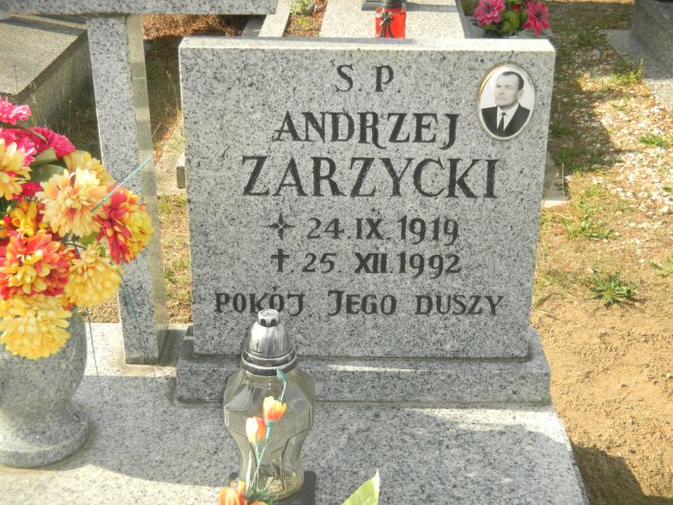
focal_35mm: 55
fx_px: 1069
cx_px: 336
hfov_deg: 34.9
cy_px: 252
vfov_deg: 26.6
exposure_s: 1/310
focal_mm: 9.9
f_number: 4.2
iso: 113
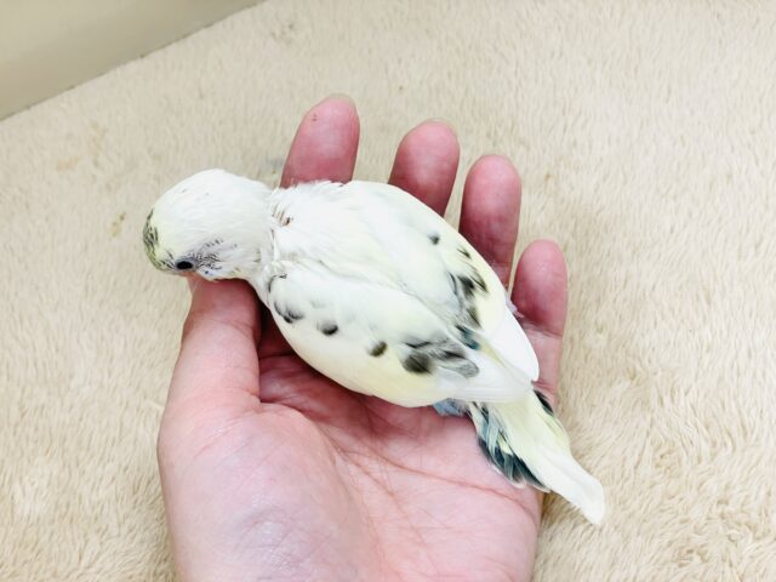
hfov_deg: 36.8
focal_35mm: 52
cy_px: 291
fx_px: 1166
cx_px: 388
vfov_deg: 28.0
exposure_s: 1/99
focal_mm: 6
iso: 80
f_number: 2
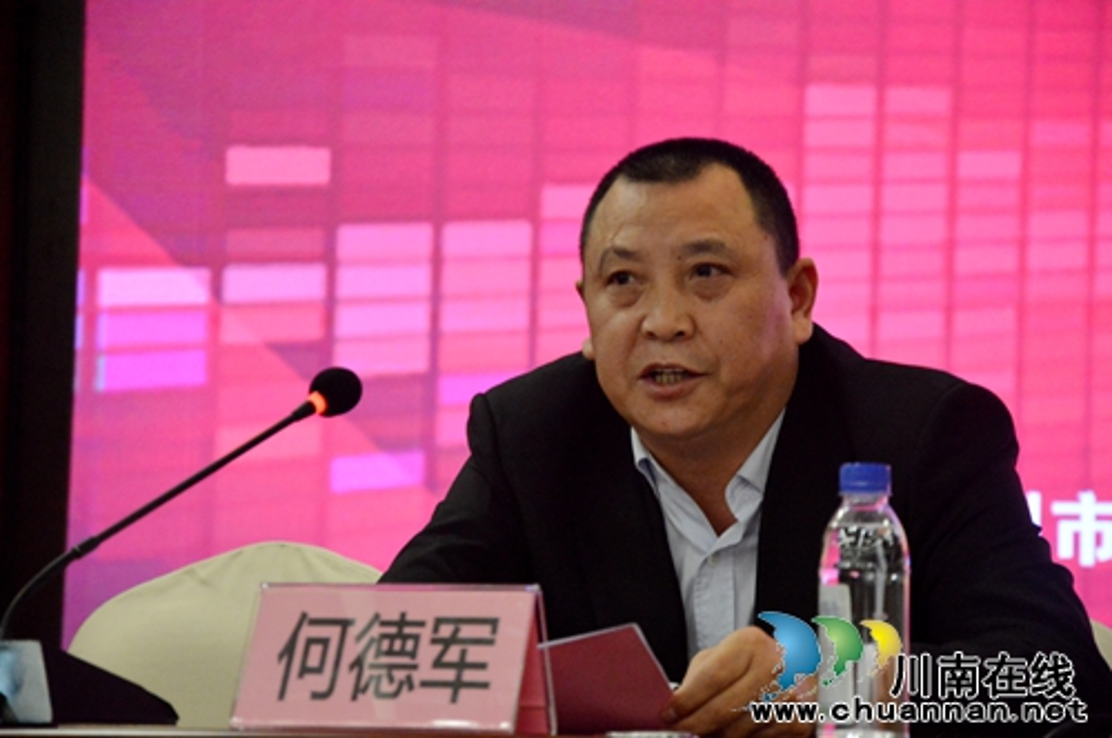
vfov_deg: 8.7
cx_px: 556
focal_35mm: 158
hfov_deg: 13.1
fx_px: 4859
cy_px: 369
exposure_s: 1/30
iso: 3200
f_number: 5.6
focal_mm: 105
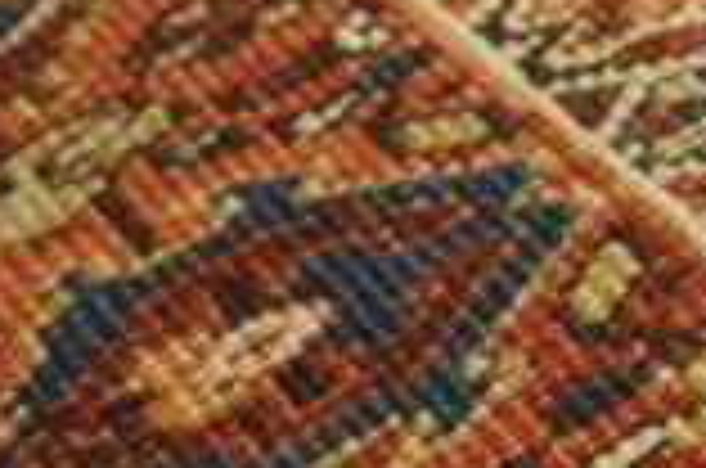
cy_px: 506
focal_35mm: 115
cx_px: 935
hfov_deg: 16.7
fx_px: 2251
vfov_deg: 11.7
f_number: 4
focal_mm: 20
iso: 1250
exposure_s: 1/60
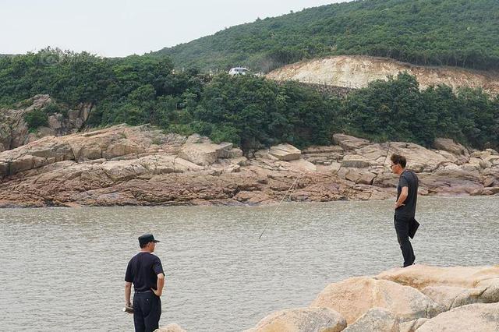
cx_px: 250
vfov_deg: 24.2
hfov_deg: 35.7
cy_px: 166
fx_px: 776
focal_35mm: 56
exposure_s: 1/400
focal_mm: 56
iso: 400
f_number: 10
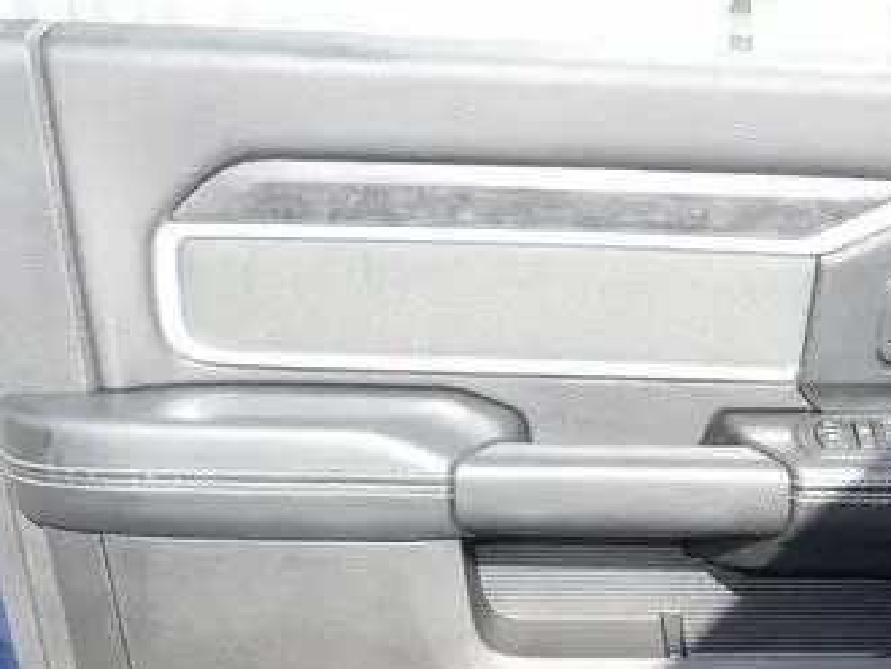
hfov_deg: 30.5
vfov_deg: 22.9
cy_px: 641
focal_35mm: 62
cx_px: 691
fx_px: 1597
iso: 200
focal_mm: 16
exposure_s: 1/125
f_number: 5
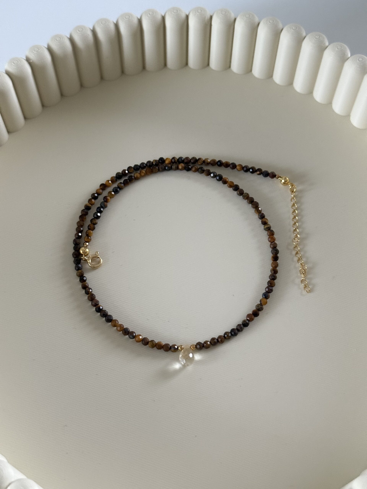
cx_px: 184
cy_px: 244
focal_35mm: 48
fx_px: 679
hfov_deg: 30.3
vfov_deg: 39.7
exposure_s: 1/40
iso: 320
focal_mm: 6.76
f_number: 1.78
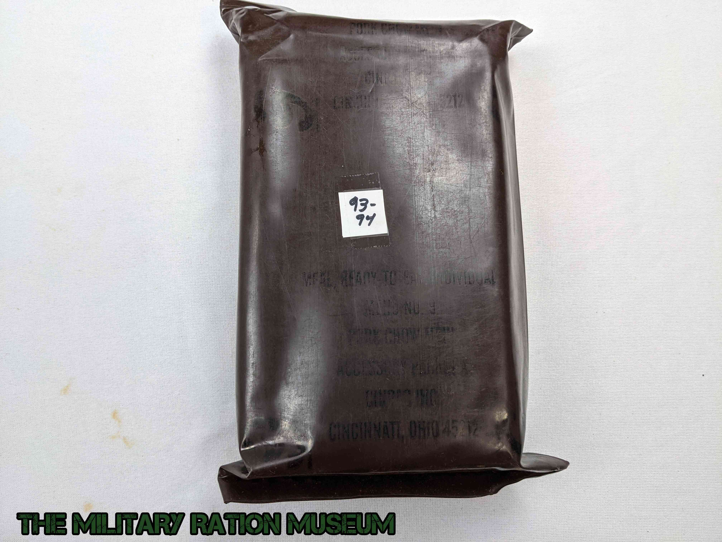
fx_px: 563
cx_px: 361
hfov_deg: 65.3
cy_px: 271
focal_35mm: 27
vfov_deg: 51.4
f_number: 1.73
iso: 147
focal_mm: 4.38
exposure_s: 1/120
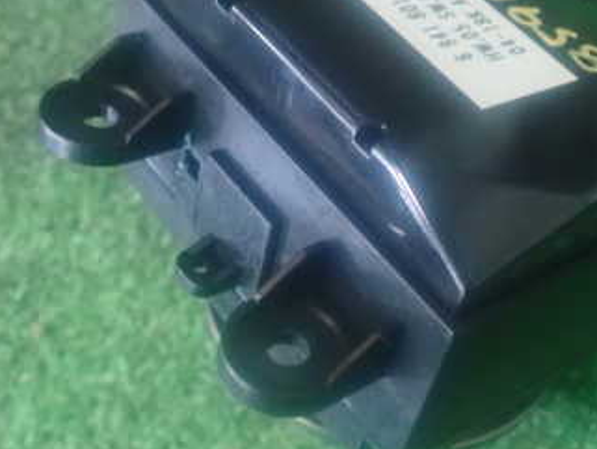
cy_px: 145
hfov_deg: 33.3
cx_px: 478
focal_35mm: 56
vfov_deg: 26.0
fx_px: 966
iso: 1600
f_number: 2.3
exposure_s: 1/15
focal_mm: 5.5
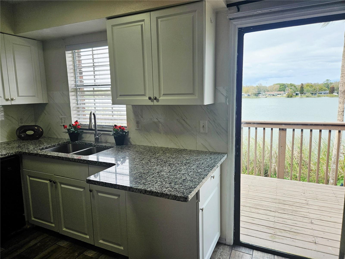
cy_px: 130
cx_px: 172
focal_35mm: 23
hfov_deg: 73.9
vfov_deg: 58.9
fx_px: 229
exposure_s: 1/476
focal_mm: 5.4
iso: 40
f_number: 1.8
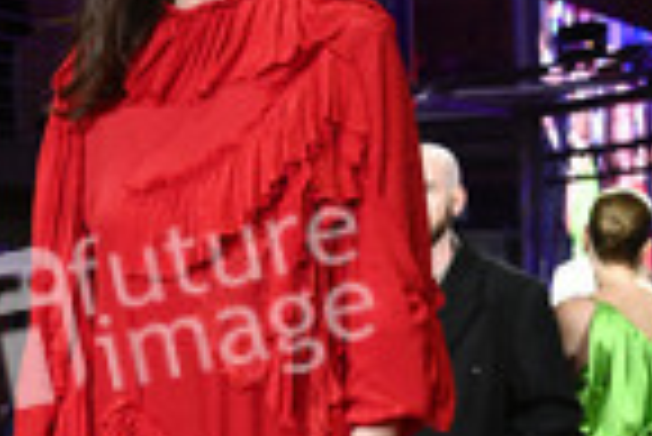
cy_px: 539
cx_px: 274
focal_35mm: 154
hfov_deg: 13.3
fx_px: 2792
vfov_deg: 8.8
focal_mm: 56
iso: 5000
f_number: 5.6
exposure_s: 1/200
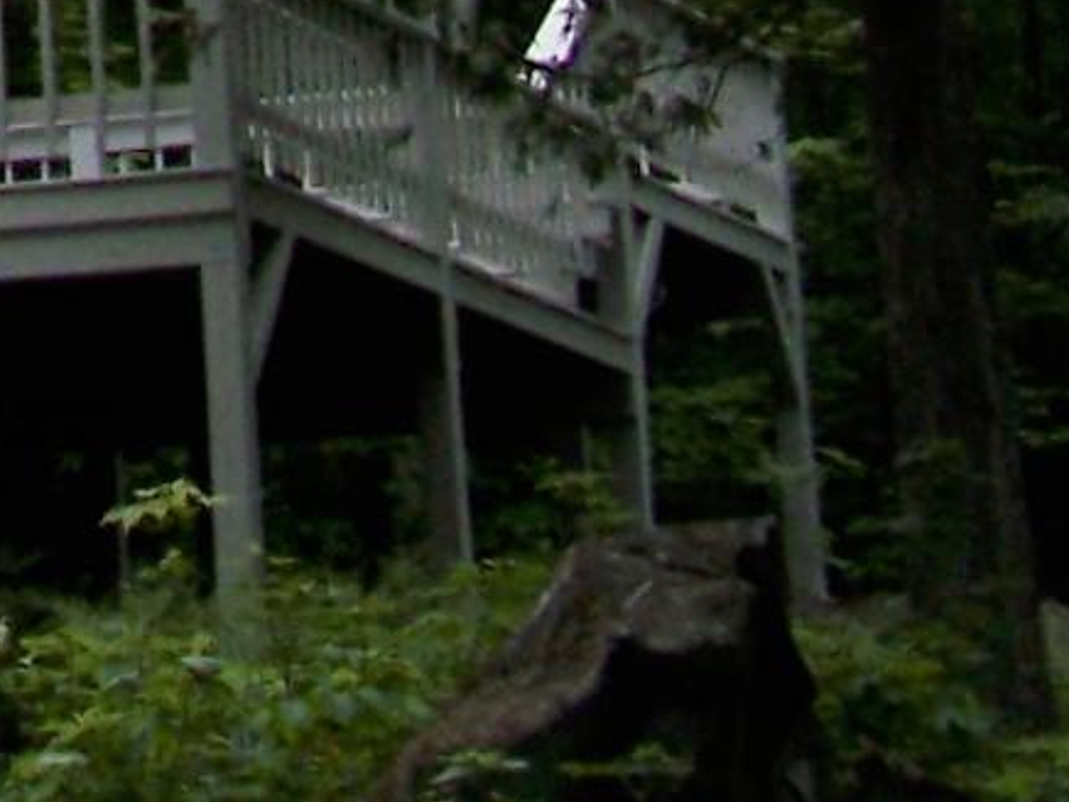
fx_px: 7010
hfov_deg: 7.9
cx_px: -1711
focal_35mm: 227
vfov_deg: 6.0
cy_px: -1746
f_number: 4
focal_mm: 5.85
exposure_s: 1/500
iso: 64
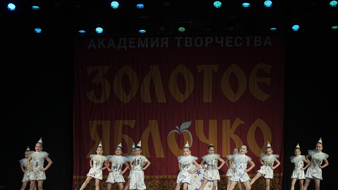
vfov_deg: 13.6
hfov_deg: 23.9
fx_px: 798
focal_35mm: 89
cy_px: 99
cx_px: 171
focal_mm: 84
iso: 2000
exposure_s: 1/400
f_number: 4
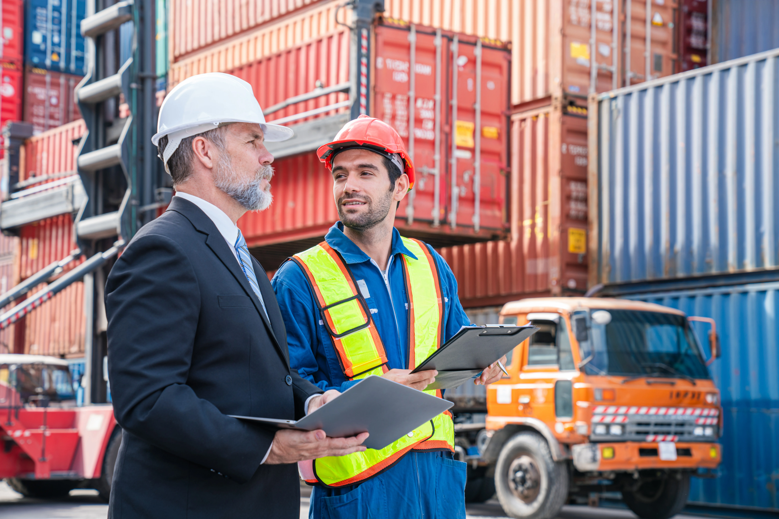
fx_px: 1515
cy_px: 260
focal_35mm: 70
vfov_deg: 19.5
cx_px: 390
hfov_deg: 28.8
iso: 125
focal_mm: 70
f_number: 5
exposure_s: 1/100
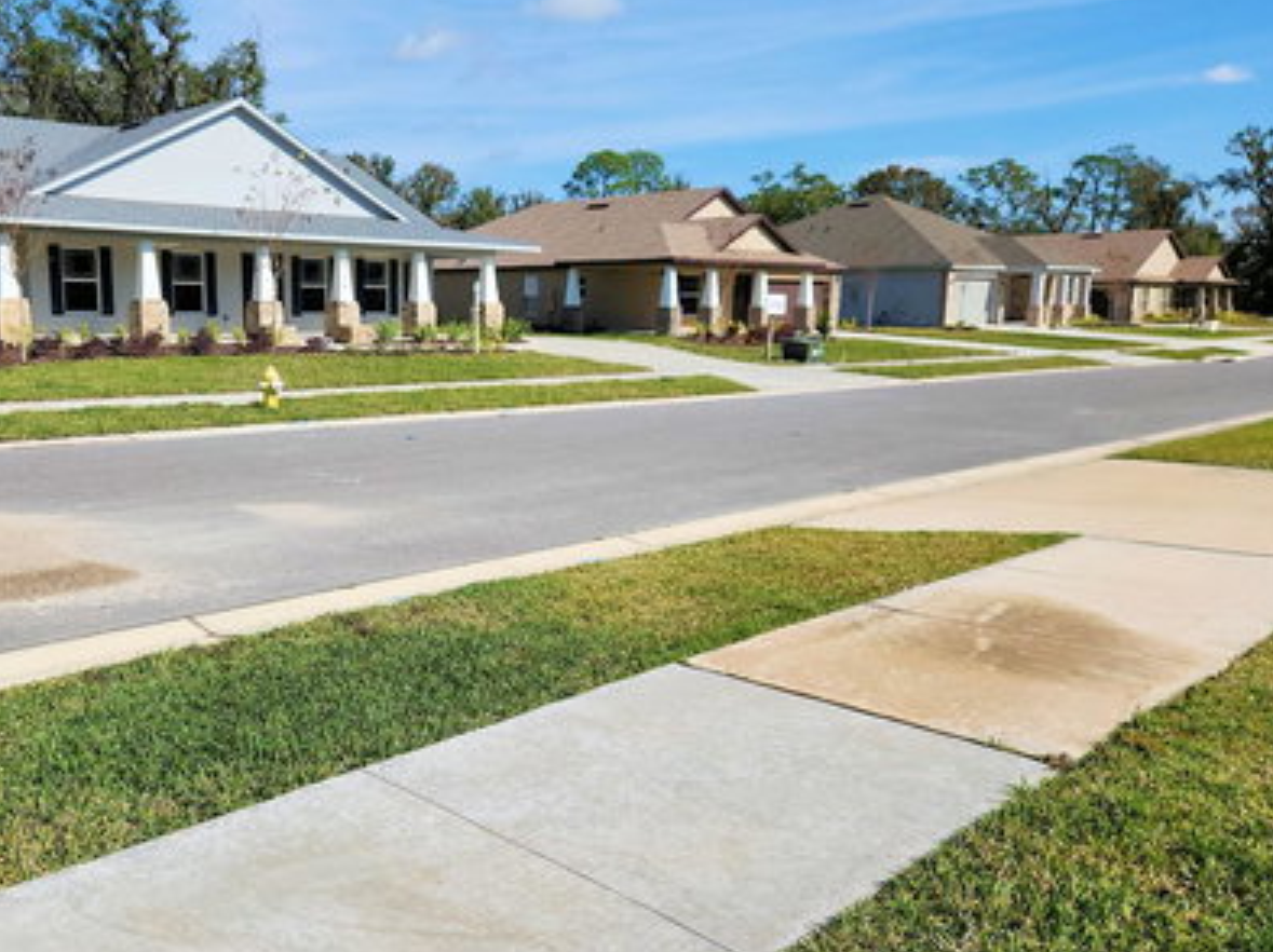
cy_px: 466
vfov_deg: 46.7
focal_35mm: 30
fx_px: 1102
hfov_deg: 59.1
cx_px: 463
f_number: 1.8
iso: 20
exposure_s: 1/2128
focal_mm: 5.4
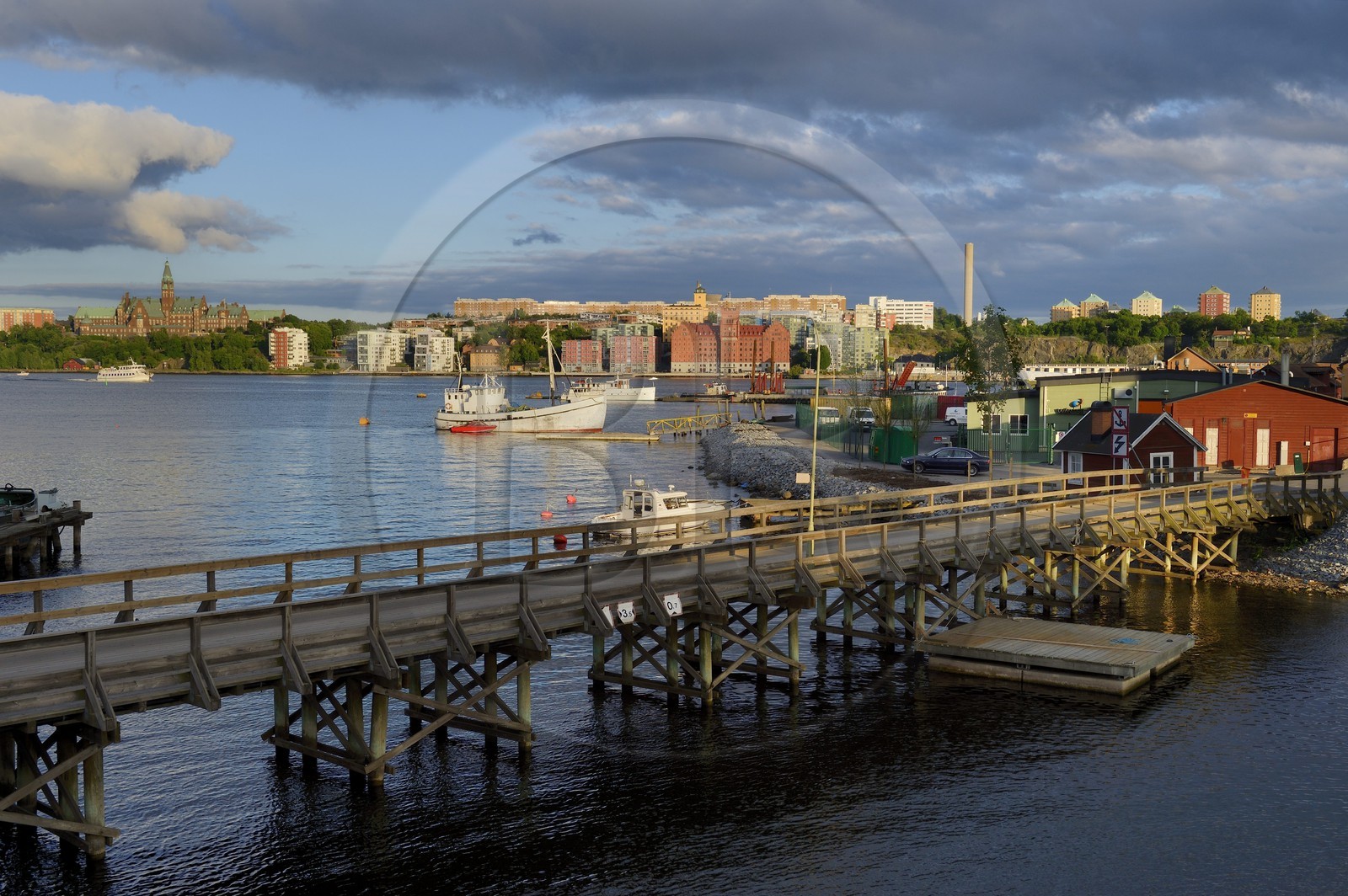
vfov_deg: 35.0
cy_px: 448
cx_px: 674
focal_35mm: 38
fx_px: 1422
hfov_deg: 50.7
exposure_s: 1/250
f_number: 9
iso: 200
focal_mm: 38
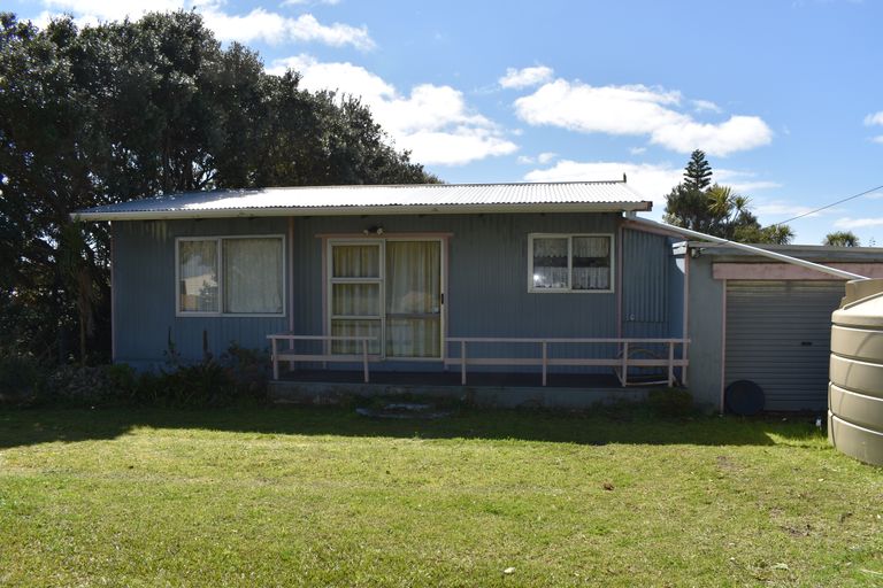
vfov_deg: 47.9
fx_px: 662
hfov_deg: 67.4
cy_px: 294
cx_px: 442
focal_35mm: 27
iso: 100
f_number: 11
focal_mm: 18
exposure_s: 1/200
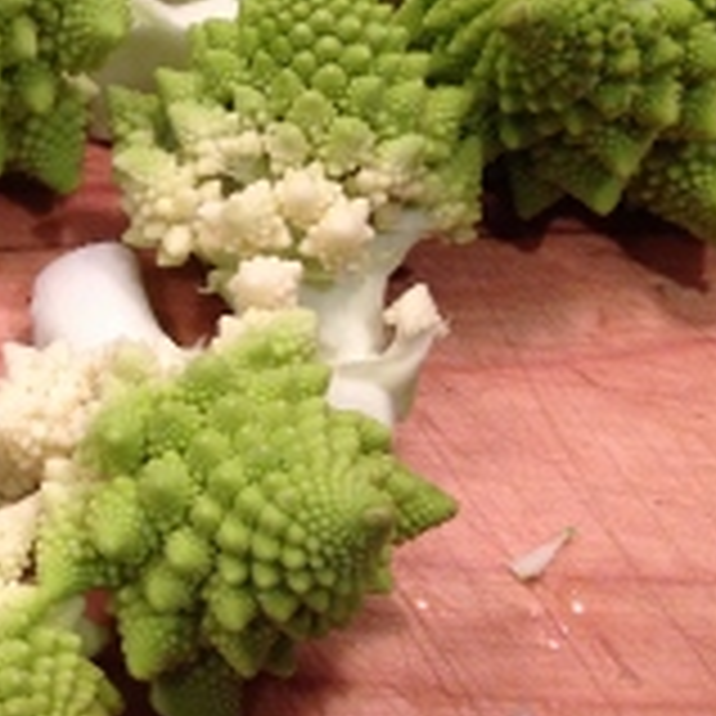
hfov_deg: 18.8
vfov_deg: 19.4
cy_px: 95
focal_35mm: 88
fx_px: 2059
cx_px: -104
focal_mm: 4.12
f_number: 2.4
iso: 100
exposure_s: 1/20
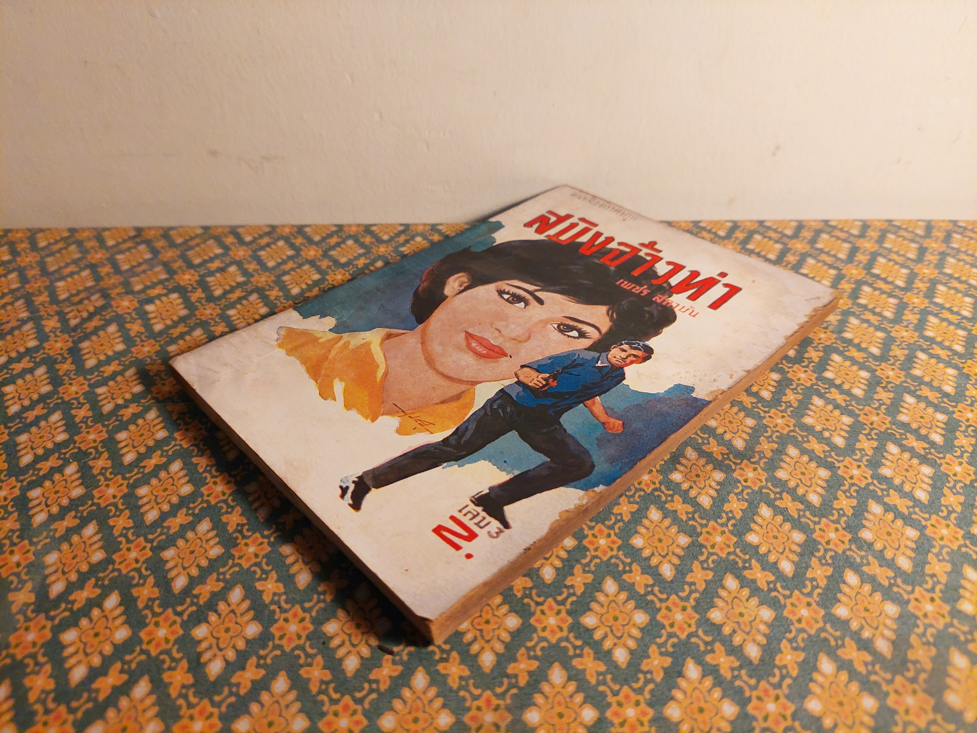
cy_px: 366
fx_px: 677
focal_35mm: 24
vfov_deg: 56.8
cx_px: 488
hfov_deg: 71.6
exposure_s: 1/50
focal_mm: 5.23
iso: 125
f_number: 1.8
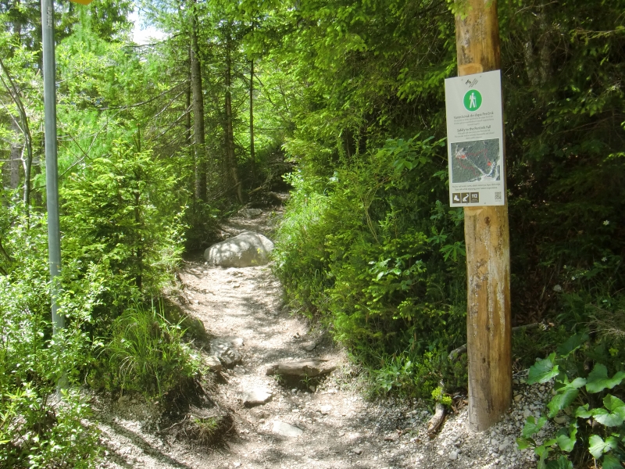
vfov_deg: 37.7
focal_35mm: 38
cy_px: 234
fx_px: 686
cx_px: 312
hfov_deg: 49.0
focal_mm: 6.66
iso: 100
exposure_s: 1/250
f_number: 3.9
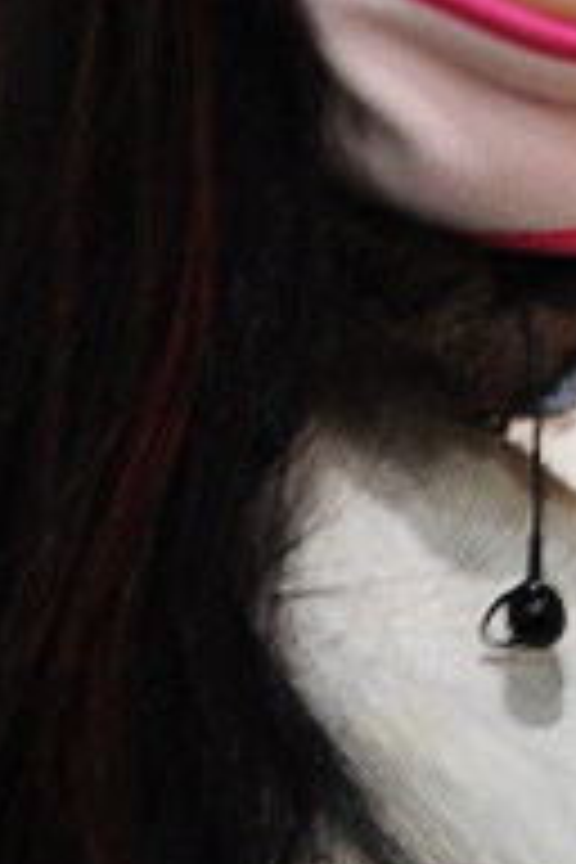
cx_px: 639
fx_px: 11231
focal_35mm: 468
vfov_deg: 4.4
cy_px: -45
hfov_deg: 2.9
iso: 200
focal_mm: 80
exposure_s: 1/6
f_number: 5.6
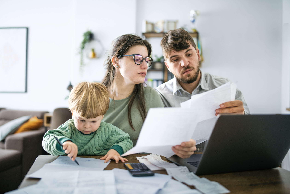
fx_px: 282
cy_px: 97
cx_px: 145
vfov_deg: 37.9
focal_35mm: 35
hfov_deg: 54.4
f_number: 1.4
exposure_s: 1/200
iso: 400
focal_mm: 35
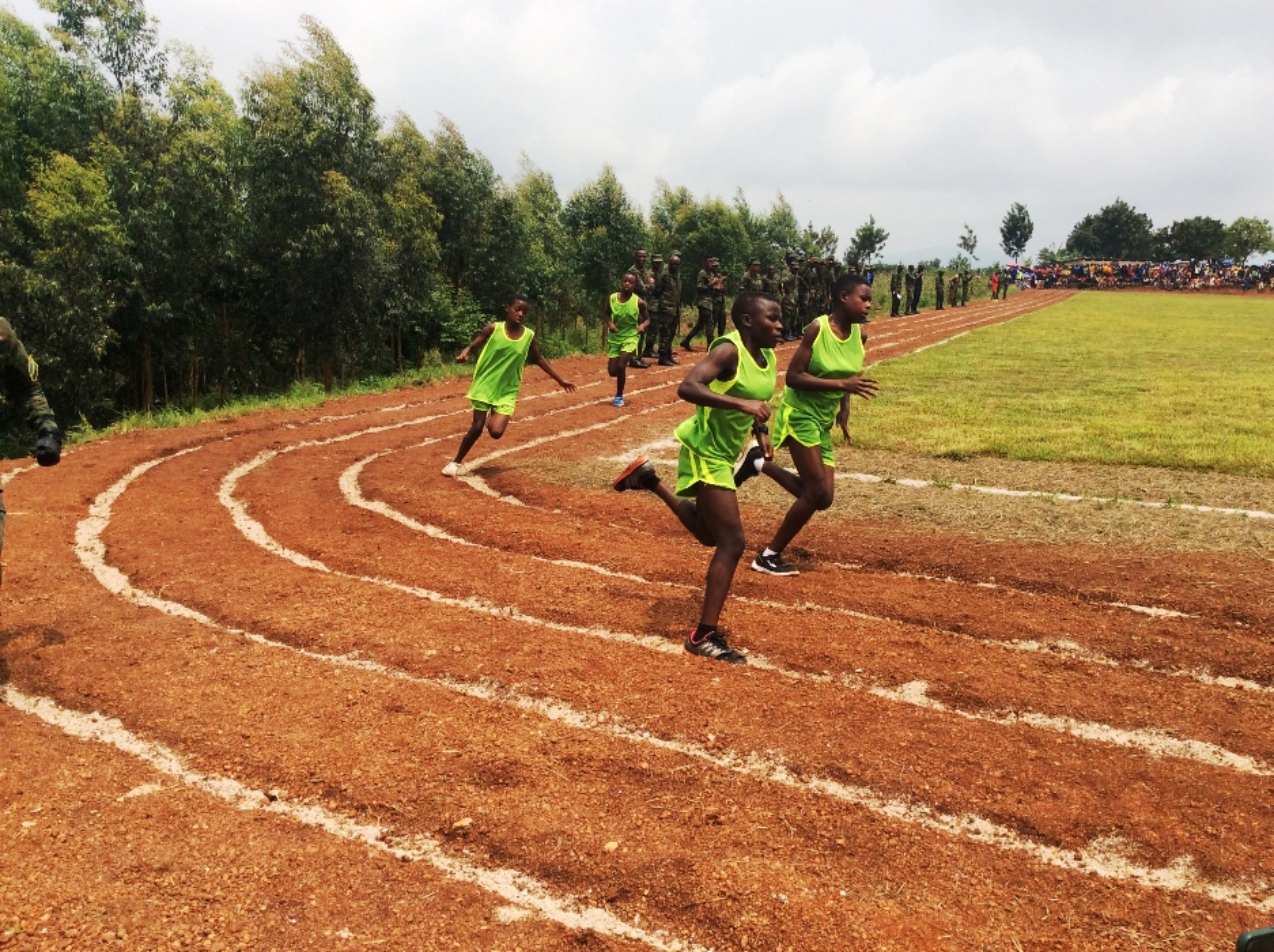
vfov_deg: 44.1
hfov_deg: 56.9
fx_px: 1176
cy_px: 476
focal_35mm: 32
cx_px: 637
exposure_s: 1/2045
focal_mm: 3.3
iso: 32
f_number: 2.4
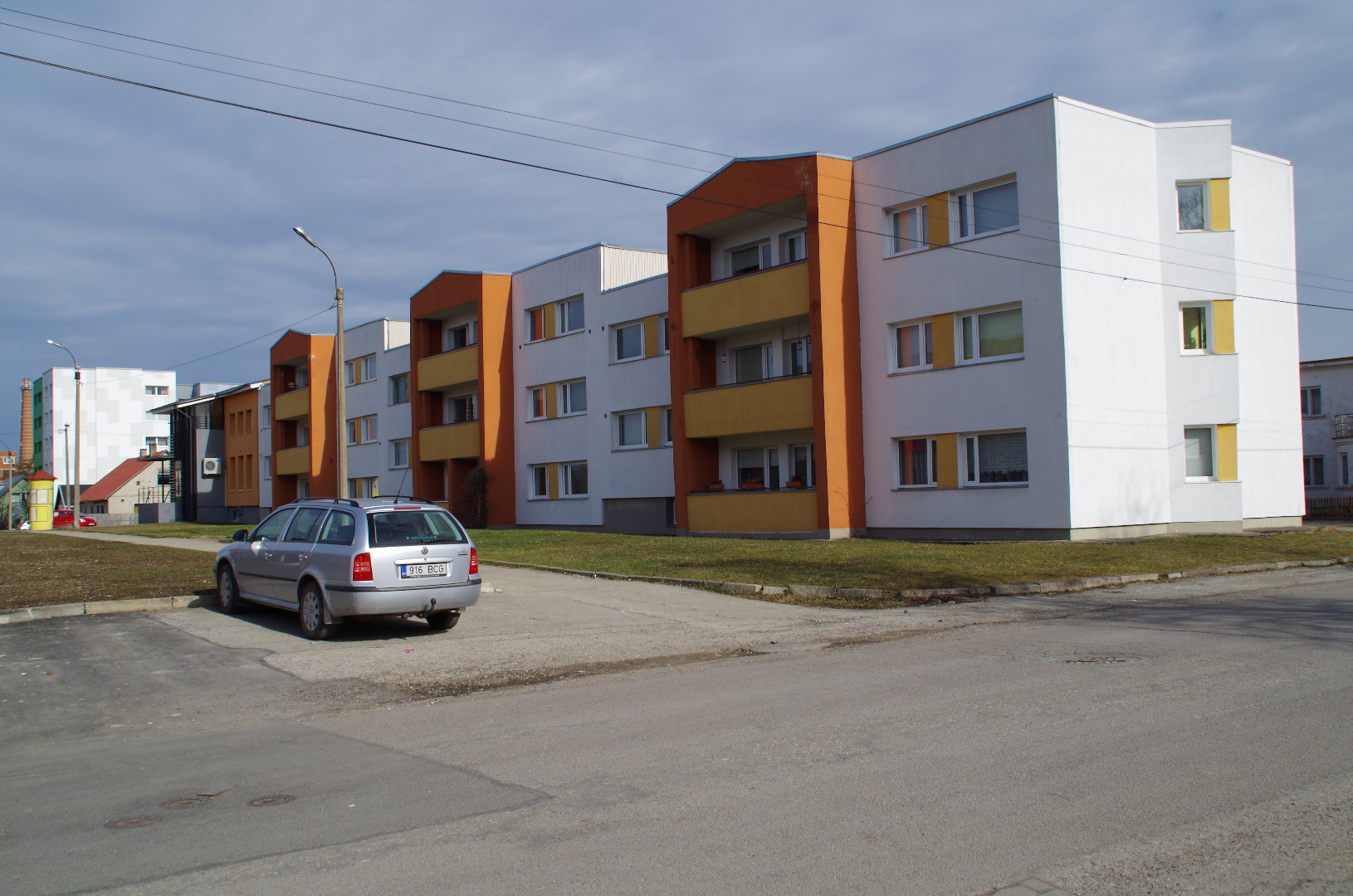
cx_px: 676
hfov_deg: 53.2
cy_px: 448
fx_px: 1350
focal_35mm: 36
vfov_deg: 36.7
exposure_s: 1/160
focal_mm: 24
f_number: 13
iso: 100
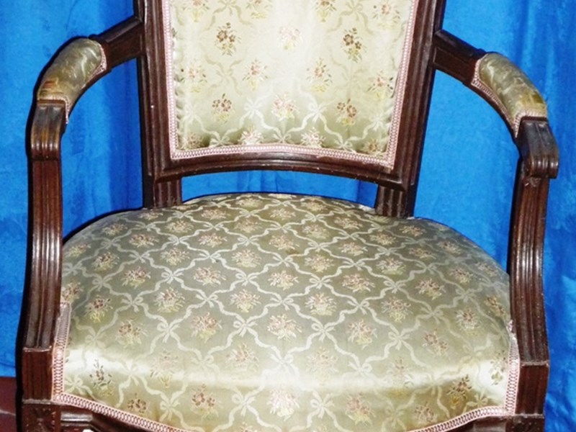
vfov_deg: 30.9
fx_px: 782
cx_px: 288
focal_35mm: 47
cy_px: 216
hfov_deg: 40.4
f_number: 4.7
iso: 500
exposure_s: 1/40
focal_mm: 8.2
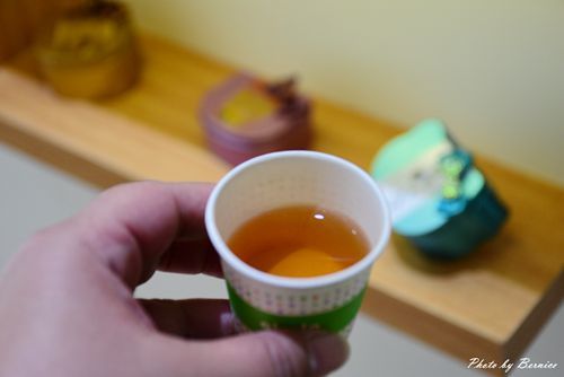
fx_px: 1223
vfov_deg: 17.5
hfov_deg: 26.0
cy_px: 188
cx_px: 282
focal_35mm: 78
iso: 1100
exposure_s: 1/80
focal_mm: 52
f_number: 5.6
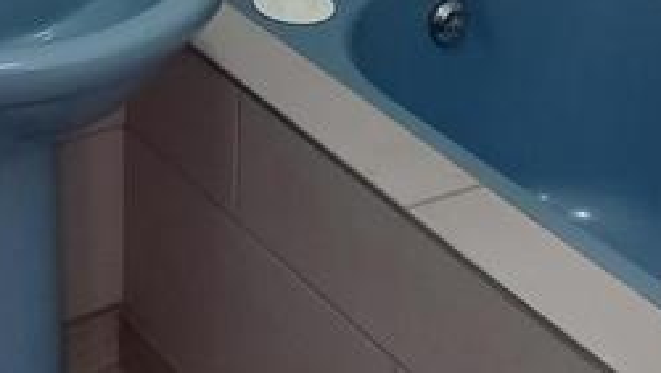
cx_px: 140
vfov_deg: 12.2
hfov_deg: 22.4
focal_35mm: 94
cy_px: -206
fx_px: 1649
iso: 1587
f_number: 1.8
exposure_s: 1/16.7
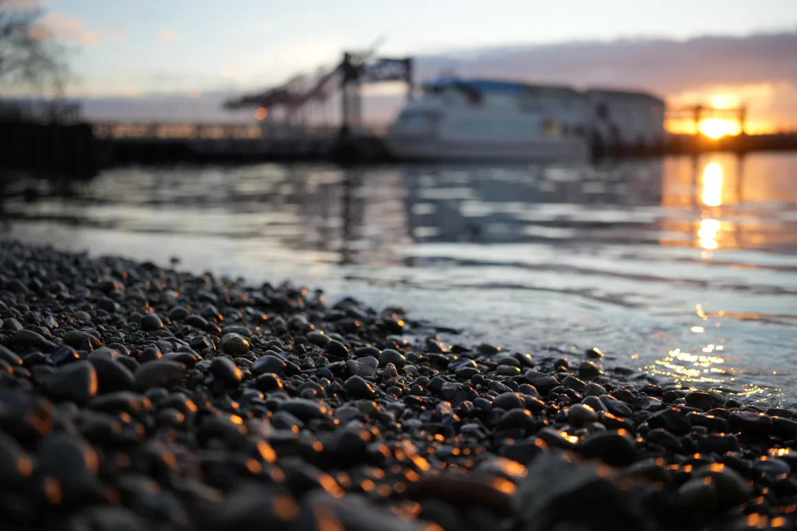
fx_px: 775
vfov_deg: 37.8
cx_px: 398
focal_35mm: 35
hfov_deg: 54.4
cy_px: 266
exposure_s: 1/1000
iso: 100
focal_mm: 35
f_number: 1.4
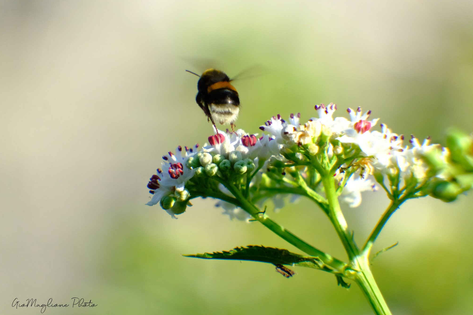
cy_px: 158
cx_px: 239
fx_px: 4611
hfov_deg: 5.9
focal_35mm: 351
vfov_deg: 3.9
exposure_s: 1/2000
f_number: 6.7
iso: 1600
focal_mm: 230
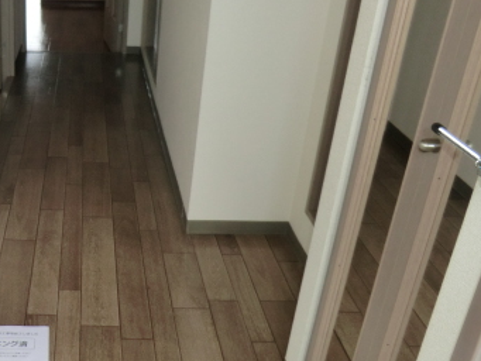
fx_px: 626
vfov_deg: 32.2
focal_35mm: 45
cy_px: 185
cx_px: 66
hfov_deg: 39.6
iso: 80
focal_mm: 4.3
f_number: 3.2
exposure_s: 1/80
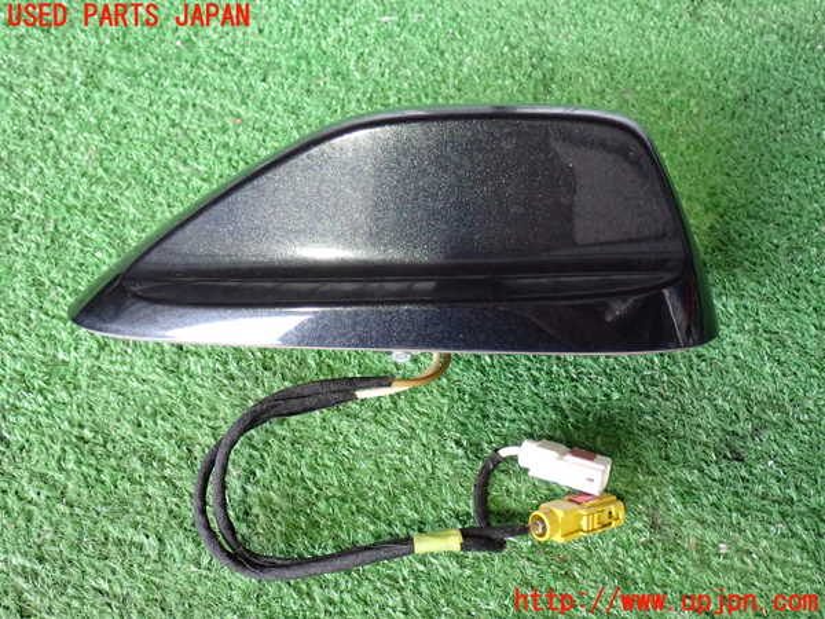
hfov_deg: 45.8
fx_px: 977
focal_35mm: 41
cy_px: 310
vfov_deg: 35.1
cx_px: 412
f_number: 2.8
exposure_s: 1/40
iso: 640
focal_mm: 7.31
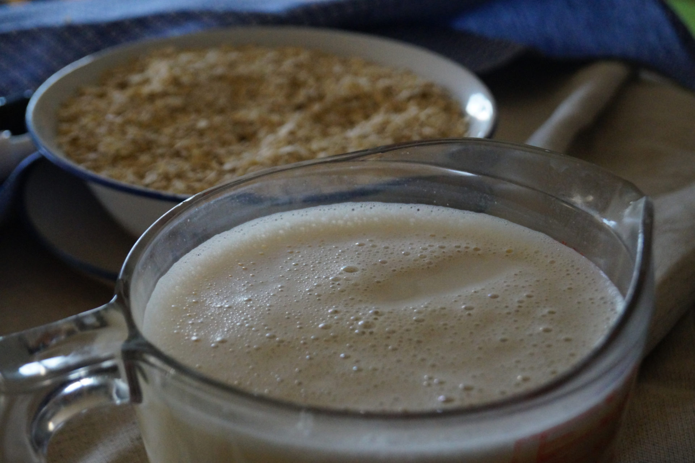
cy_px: 232
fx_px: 1447
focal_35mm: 75
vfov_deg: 18.2
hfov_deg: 27.0
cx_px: 348
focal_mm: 50
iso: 3200
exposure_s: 1/80
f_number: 5.6
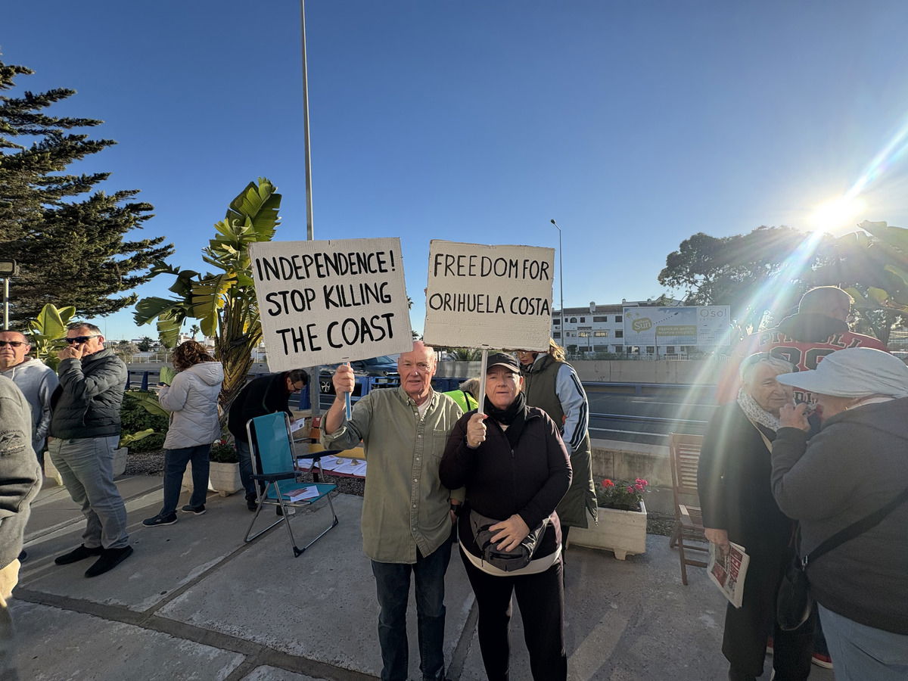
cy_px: 340
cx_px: 454
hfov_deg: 102.1
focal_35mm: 14
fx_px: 367
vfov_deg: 85.7
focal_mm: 2.22
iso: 40
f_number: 2.2
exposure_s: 1/1236
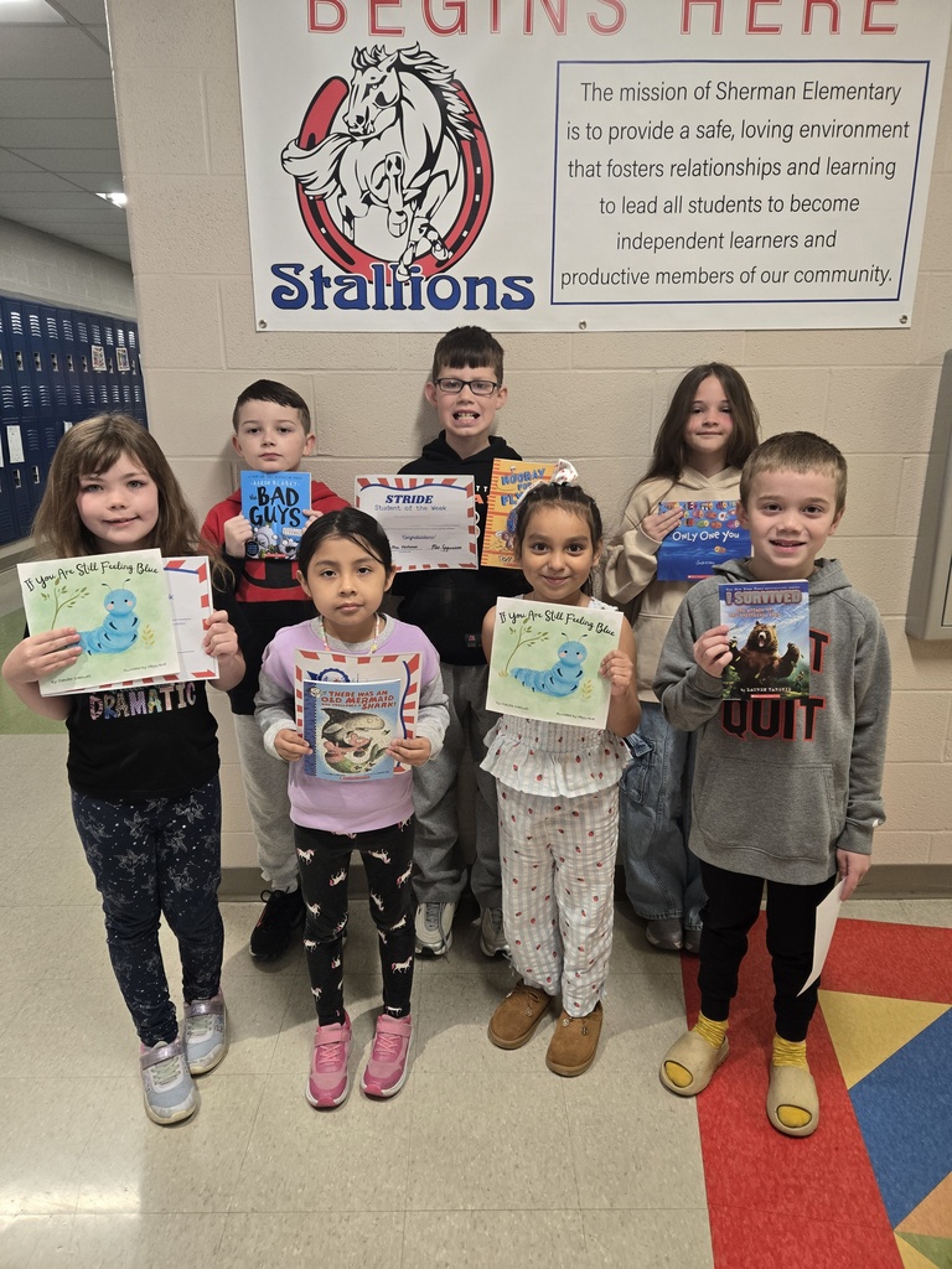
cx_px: 476
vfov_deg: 73.9
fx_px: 843
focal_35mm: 23
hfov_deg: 58.9
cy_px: 634
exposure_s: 1/120
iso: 250
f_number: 1.8
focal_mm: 5.4
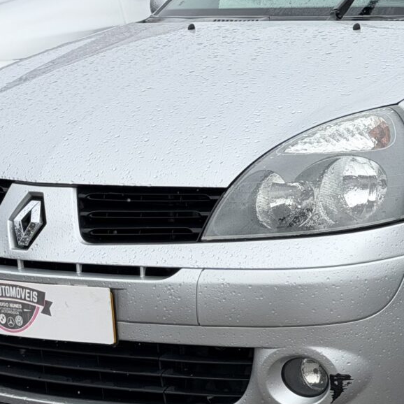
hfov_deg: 12.2
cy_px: 108
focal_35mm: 141
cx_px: 442
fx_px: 1862
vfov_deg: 12.4
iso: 80
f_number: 1.78
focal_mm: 6.76
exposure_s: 1/1838
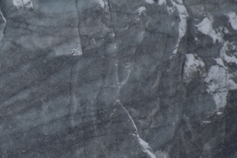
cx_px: 0
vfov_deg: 1.2
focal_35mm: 1153
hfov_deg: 1.8
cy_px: 67
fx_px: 7590
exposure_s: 1/640
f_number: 5.6
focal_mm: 300
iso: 360
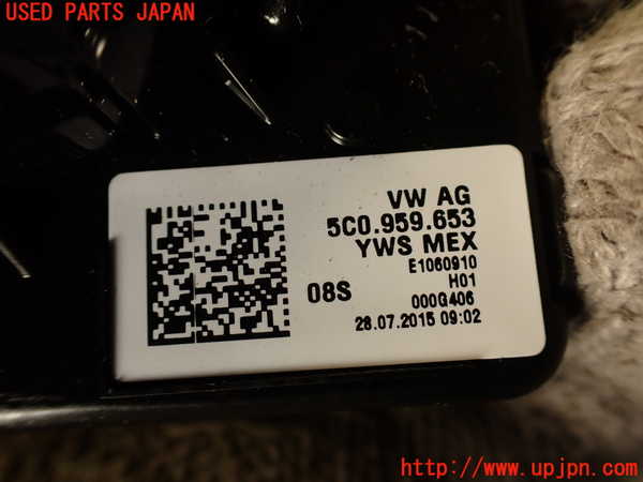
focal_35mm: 30
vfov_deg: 46.8
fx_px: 557
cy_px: 241
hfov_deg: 60.0
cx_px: 322
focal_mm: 5.4
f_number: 2.3
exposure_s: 1/60
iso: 160
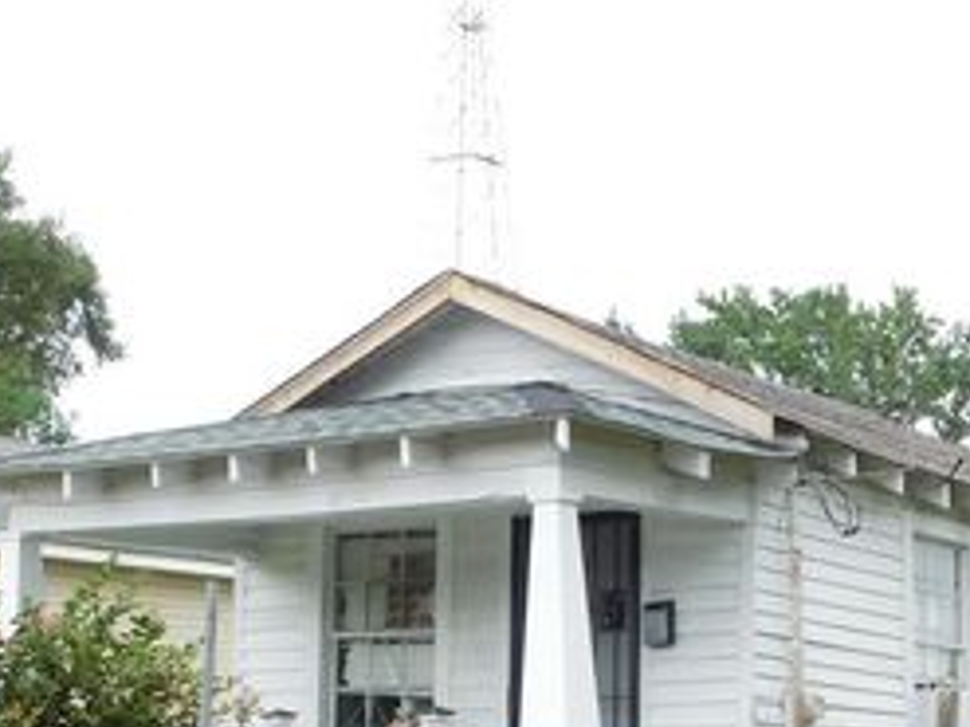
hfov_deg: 21.1
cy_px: 501
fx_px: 2549
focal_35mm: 91
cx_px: 864
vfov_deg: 16.2
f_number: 3.7
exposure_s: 1/200
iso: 125
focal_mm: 8
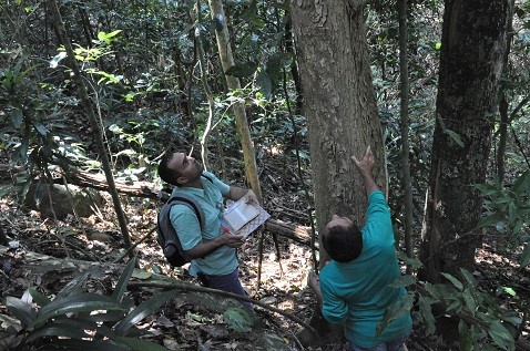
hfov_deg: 53.2
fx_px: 529
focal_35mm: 36
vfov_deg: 36.7
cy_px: 176
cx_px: 265
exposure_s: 1/80
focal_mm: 24
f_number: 9
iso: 3200
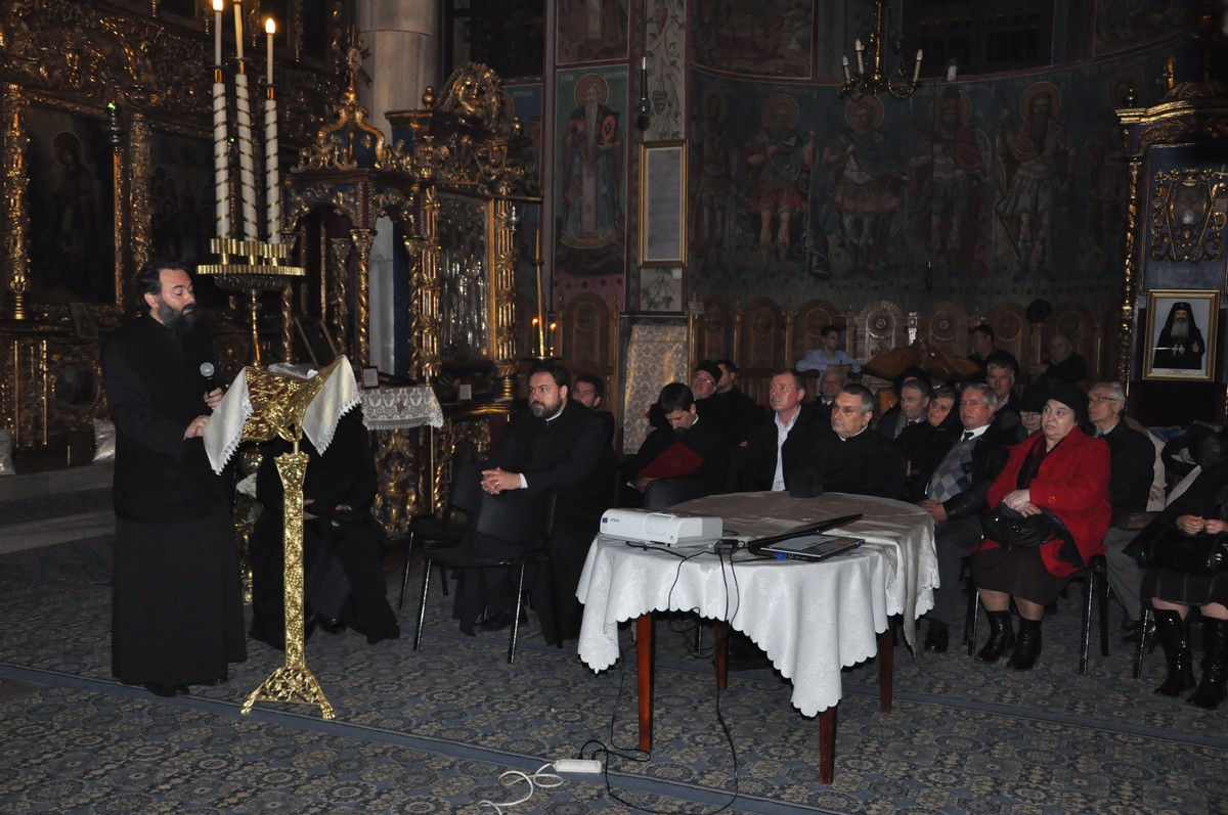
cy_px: 408
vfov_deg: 36.8
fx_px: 1226
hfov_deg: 53.2
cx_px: 614
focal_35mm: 36
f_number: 4
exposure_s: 1/200
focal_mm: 24
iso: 1600
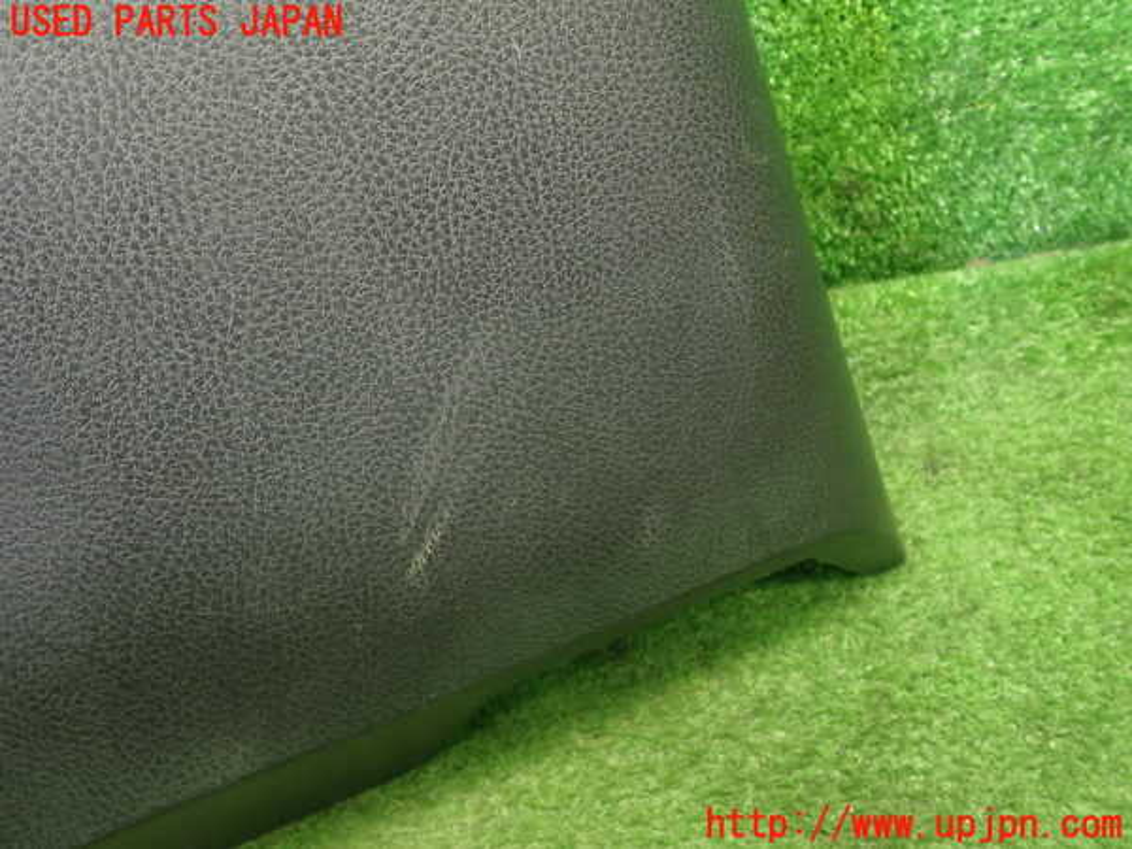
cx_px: 566
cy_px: 424
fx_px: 981
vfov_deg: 46.8
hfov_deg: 60.0
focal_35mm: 30
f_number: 2.3
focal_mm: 5.4
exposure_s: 1/30
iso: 400
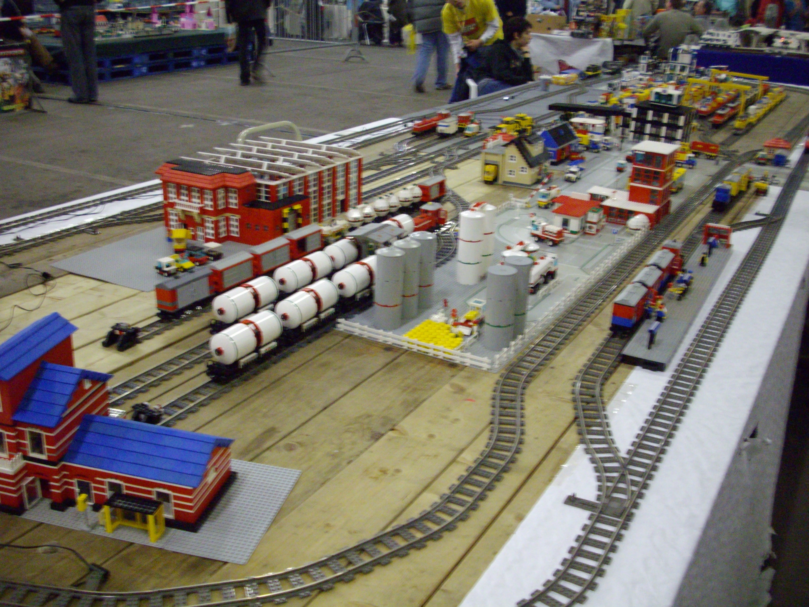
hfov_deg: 50.1
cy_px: 304
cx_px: 404
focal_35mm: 37
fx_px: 865
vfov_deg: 38.7
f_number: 2.8
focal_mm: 6.2
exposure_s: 1/10
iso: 400
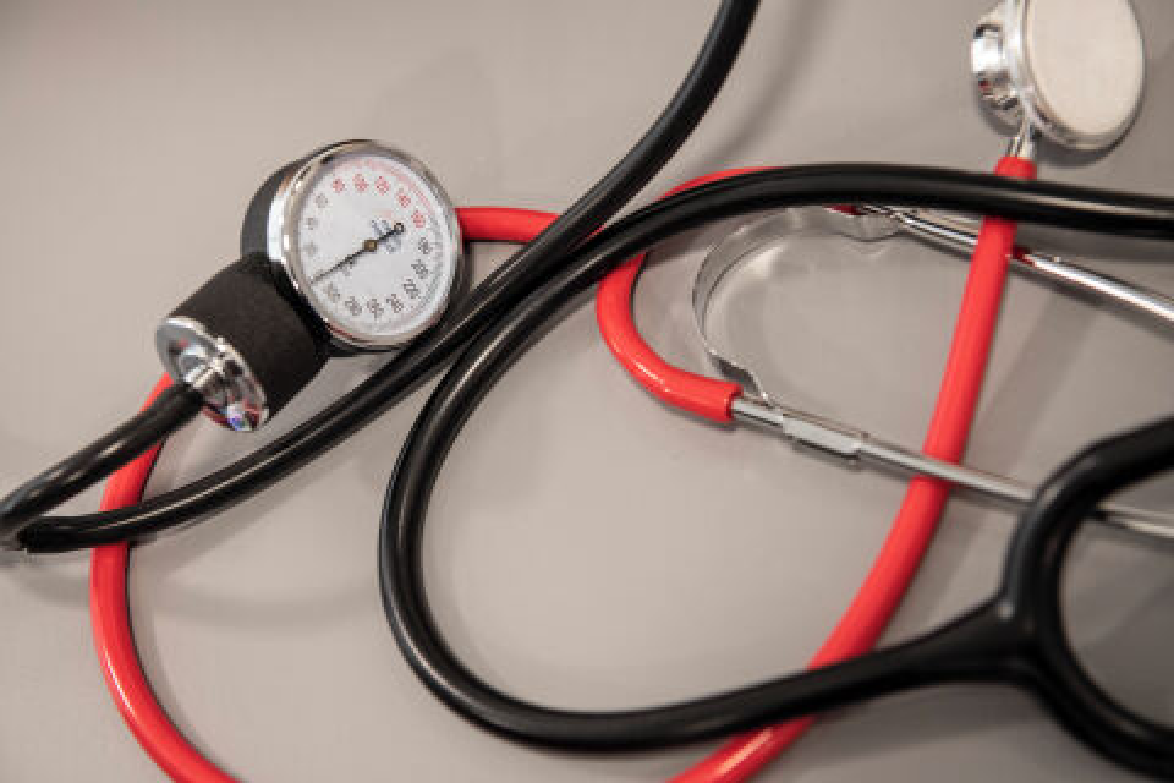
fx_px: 2283
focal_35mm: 70
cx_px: 587
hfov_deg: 28.8
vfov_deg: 19.5
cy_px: 392
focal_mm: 70
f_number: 4.5
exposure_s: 1/80
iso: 800
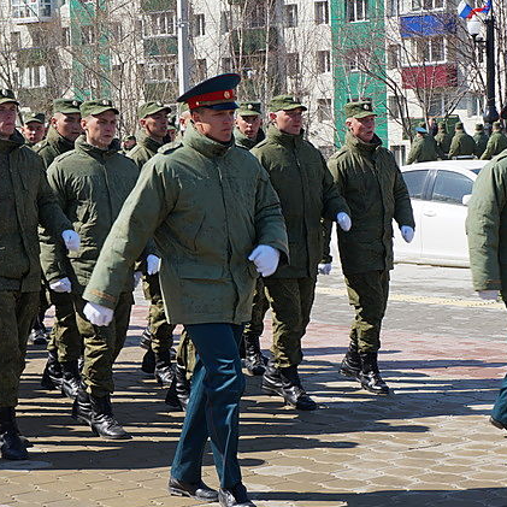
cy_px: 253
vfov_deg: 16.3
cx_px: 329
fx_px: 1767
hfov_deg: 16.3
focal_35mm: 107
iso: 100
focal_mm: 55
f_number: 8
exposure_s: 1/200
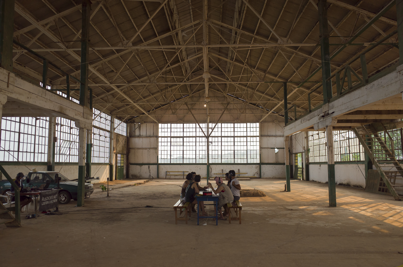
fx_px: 313
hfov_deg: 65.6
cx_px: 202
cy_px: 134
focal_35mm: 28
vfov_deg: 46.2
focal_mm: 18.3
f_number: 3.2
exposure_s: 1/640
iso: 320
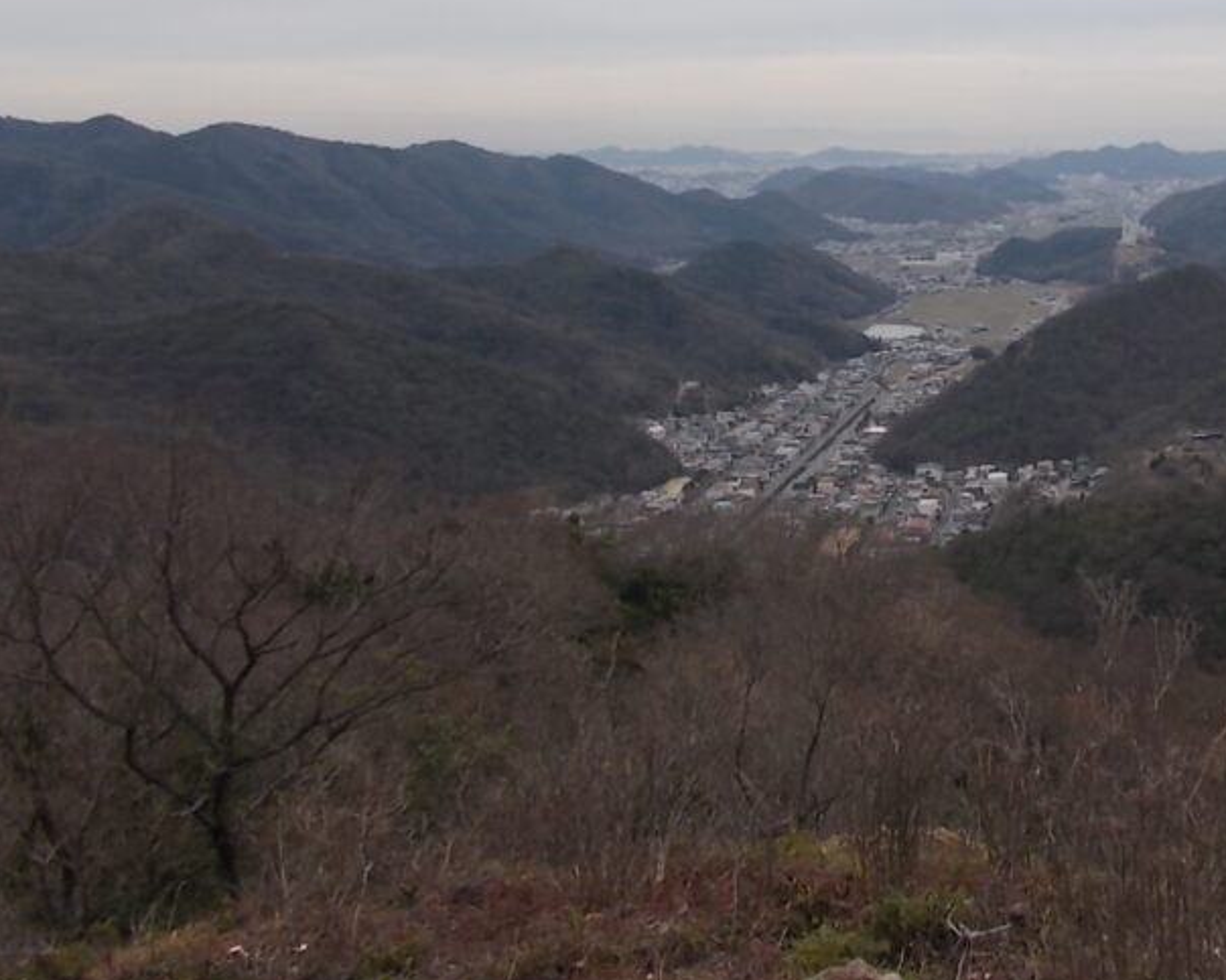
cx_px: 991
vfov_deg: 34.1
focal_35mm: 43
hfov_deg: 41.0
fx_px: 1560
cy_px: 229
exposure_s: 1/160
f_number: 8
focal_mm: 4.6
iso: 80
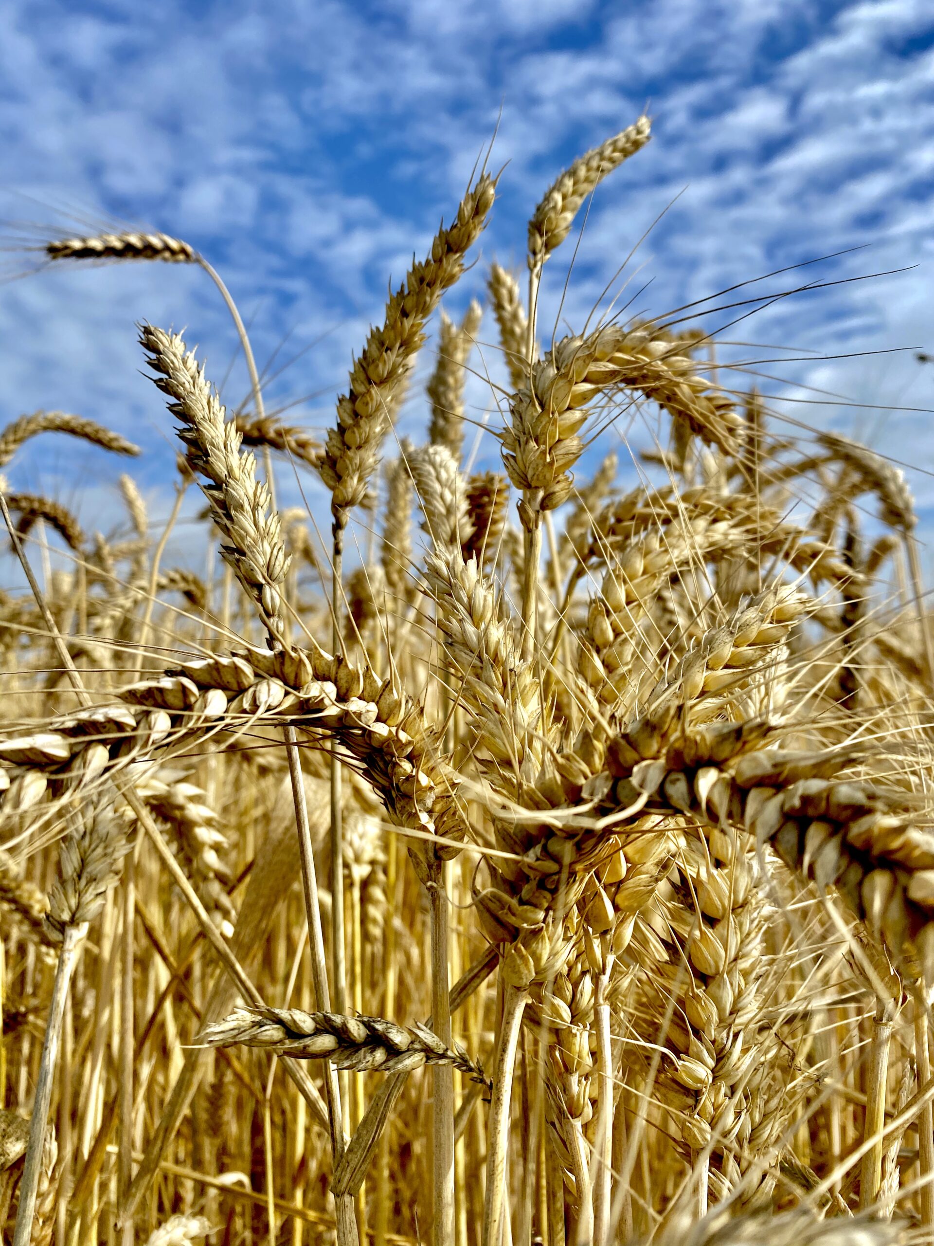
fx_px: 935
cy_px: 623
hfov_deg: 53.1
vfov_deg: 67.3
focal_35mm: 26
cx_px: 467
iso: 32
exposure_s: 1/3497
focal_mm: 4.25
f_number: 1.8
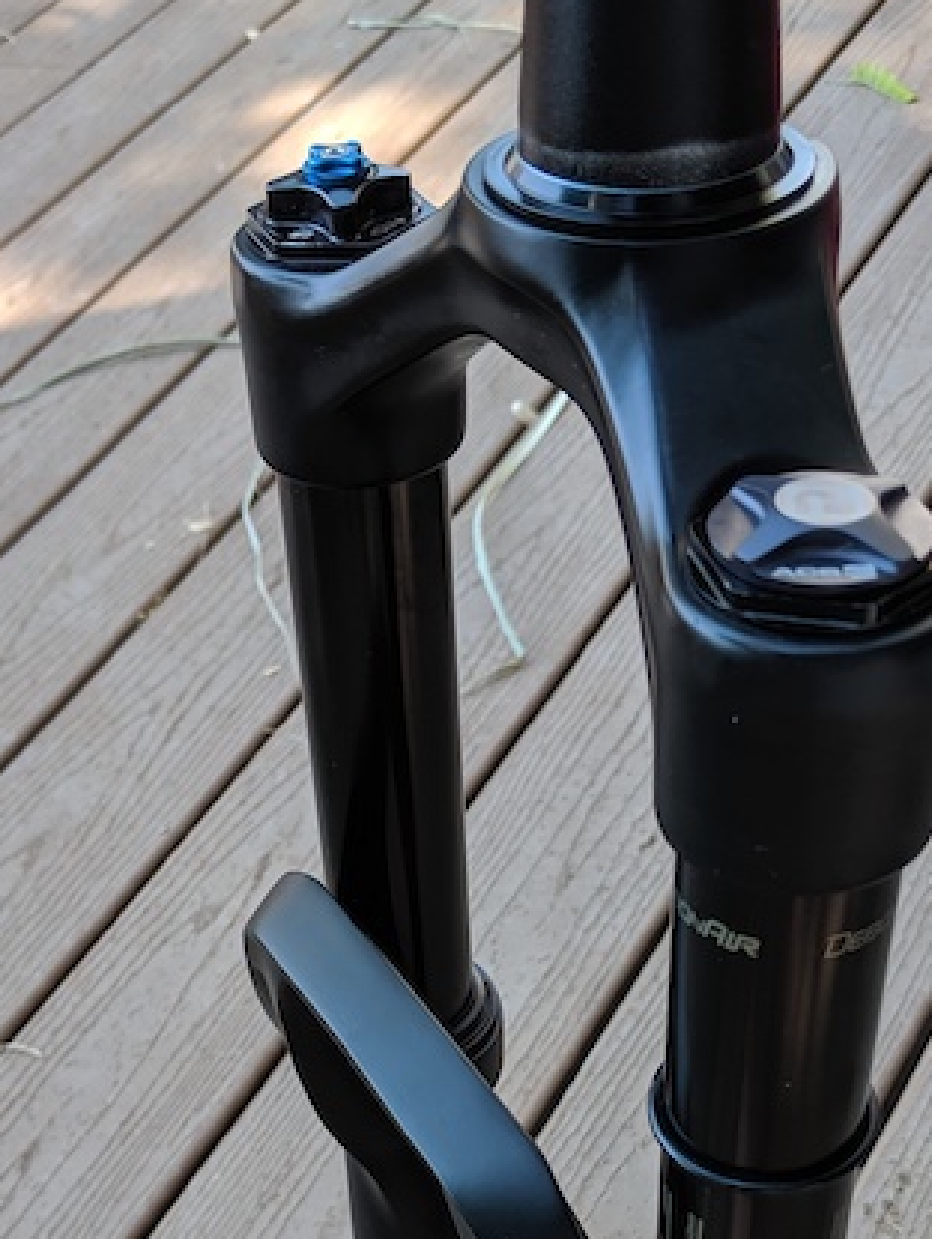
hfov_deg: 28.1
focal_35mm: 52
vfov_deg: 35.1
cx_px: 493
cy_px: 1060
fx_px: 1864
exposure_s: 1/397
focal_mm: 4.44
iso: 47
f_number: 1.8
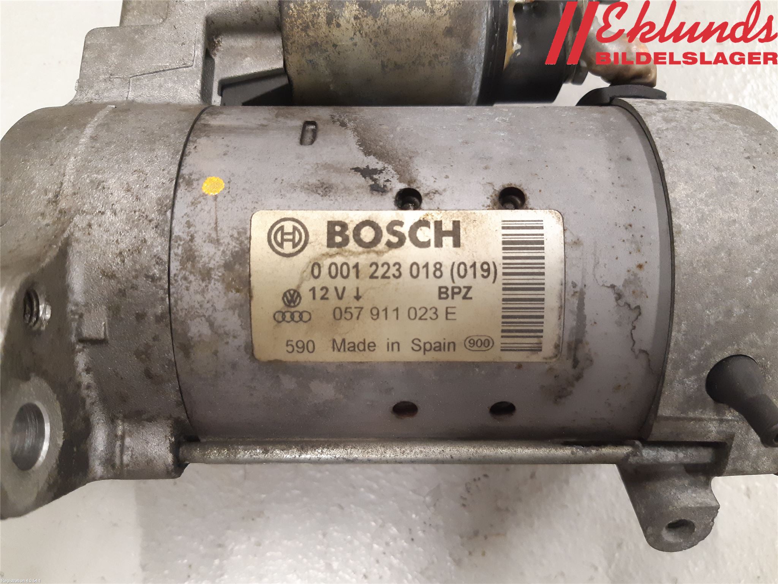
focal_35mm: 26
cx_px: 389
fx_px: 584
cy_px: 292
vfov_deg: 53.1
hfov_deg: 67.3
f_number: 1.7
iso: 250
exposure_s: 1/33
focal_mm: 3.93
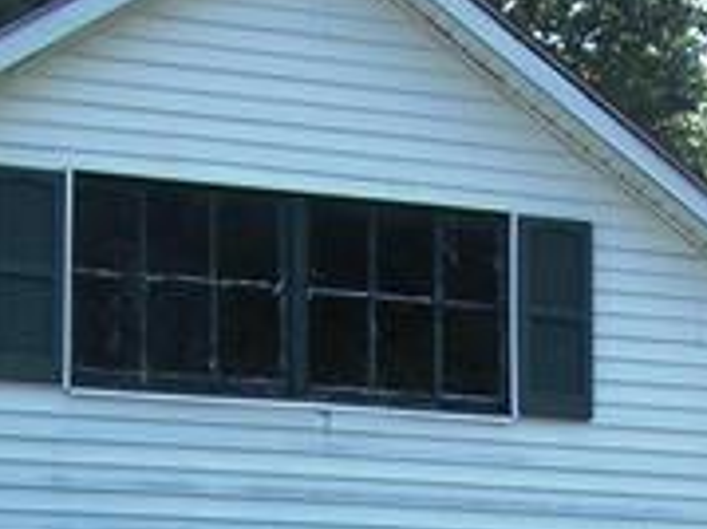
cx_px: 557
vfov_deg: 10.5
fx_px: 2776
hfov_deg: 14.4
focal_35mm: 136
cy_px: 805
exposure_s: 1/1000
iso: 80
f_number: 2.8
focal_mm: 6.3
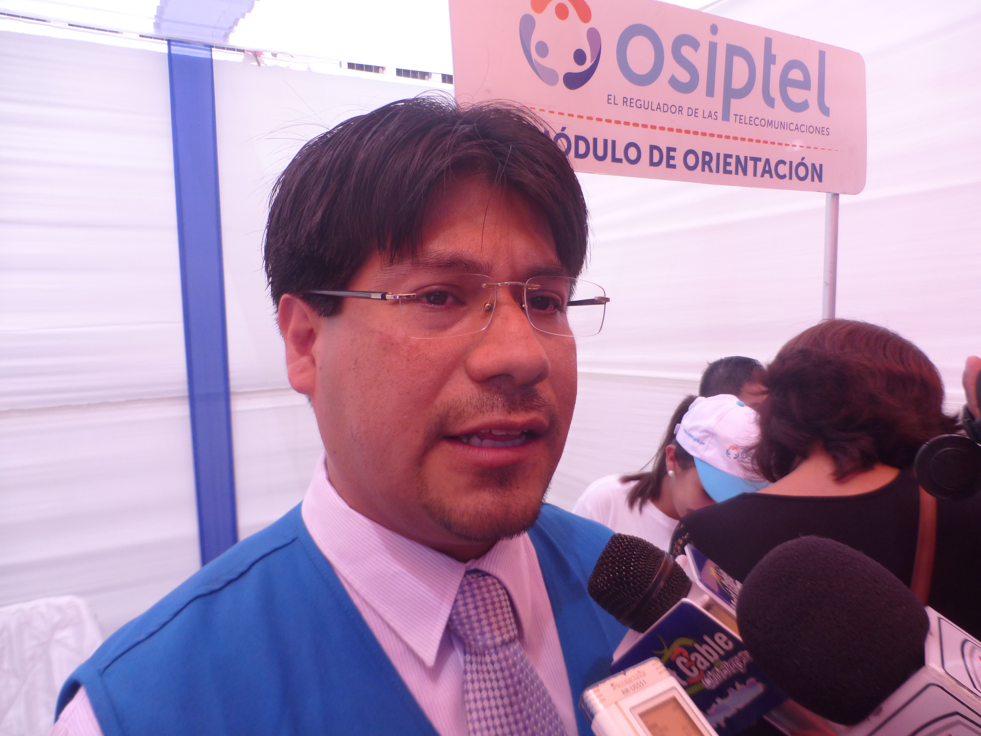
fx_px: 680
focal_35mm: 24
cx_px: 490
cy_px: 368
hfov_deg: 71.6
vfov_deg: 56.8
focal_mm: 4.3
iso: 100
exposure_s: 1/500
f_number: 3.3
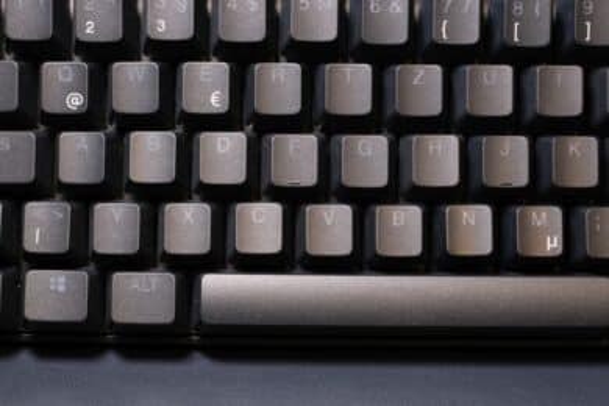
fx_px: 1150
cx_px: 304
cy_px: 203
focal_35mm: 68
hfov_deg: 29.7
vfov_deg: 20.0
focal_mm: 45.5
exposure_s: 1/14
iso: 1600
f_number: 8
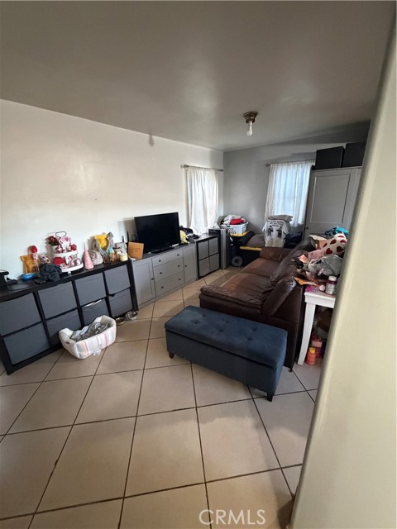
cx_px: 198
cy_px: 264
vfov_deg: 102.1
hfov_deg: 85.7
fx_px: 214
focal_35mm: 14
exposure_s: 1/60
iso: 1250
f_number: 2.2
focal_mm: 2.22
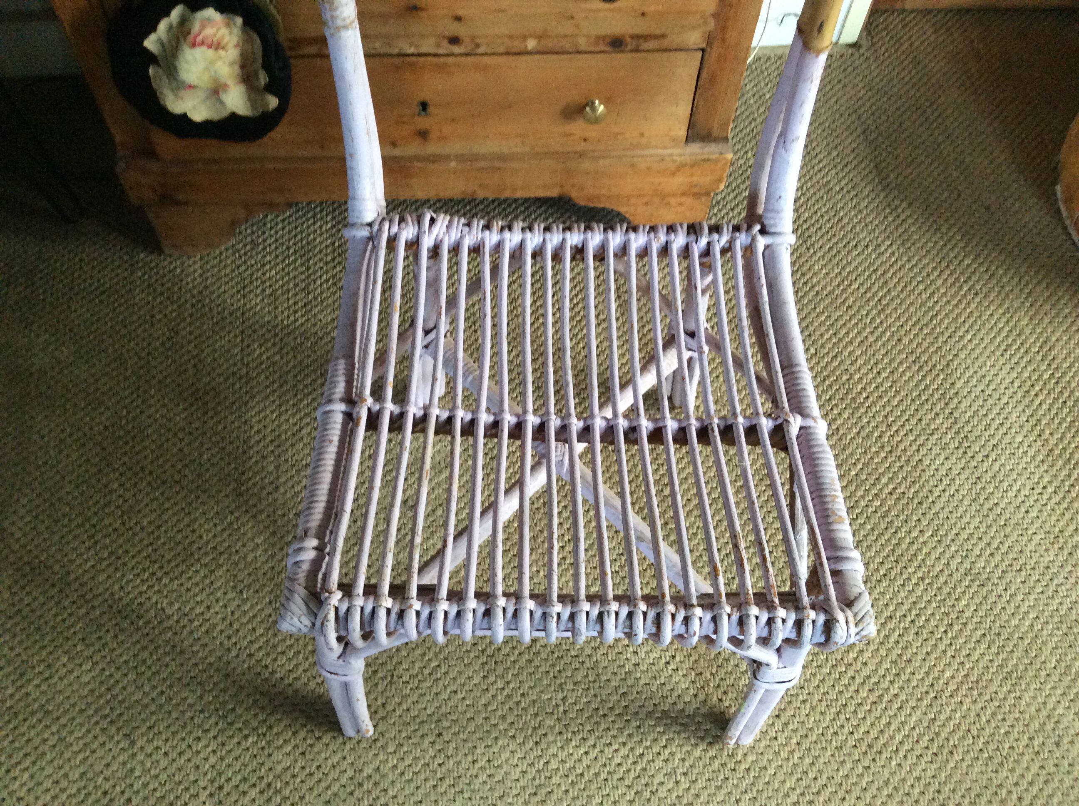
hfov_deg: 56.9
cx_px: 540
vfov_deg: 44.1
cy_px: 403
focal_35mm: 32
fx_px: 996
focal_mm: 3.3
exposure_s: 1/25
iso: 250
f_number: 2.4
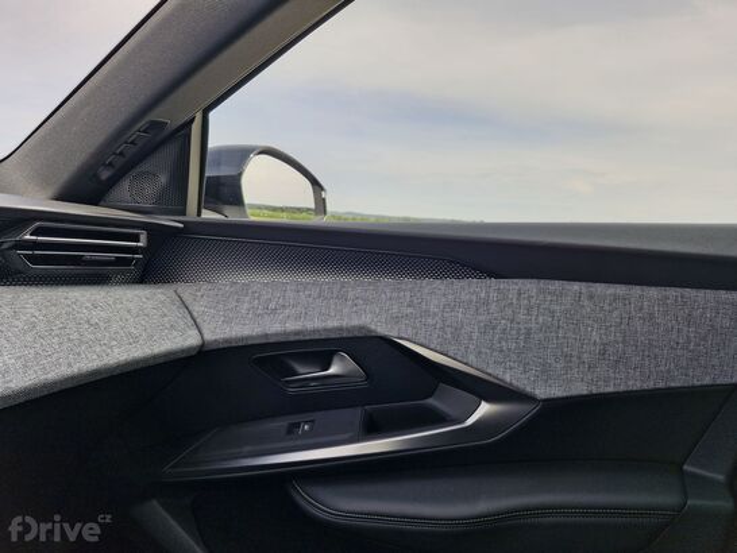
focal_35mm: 23
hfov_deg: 73.9
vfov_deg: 58.9
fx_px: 490
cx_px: 368
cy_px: 276
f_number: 1.8
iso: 50
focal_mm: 5.54
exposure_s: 1/394
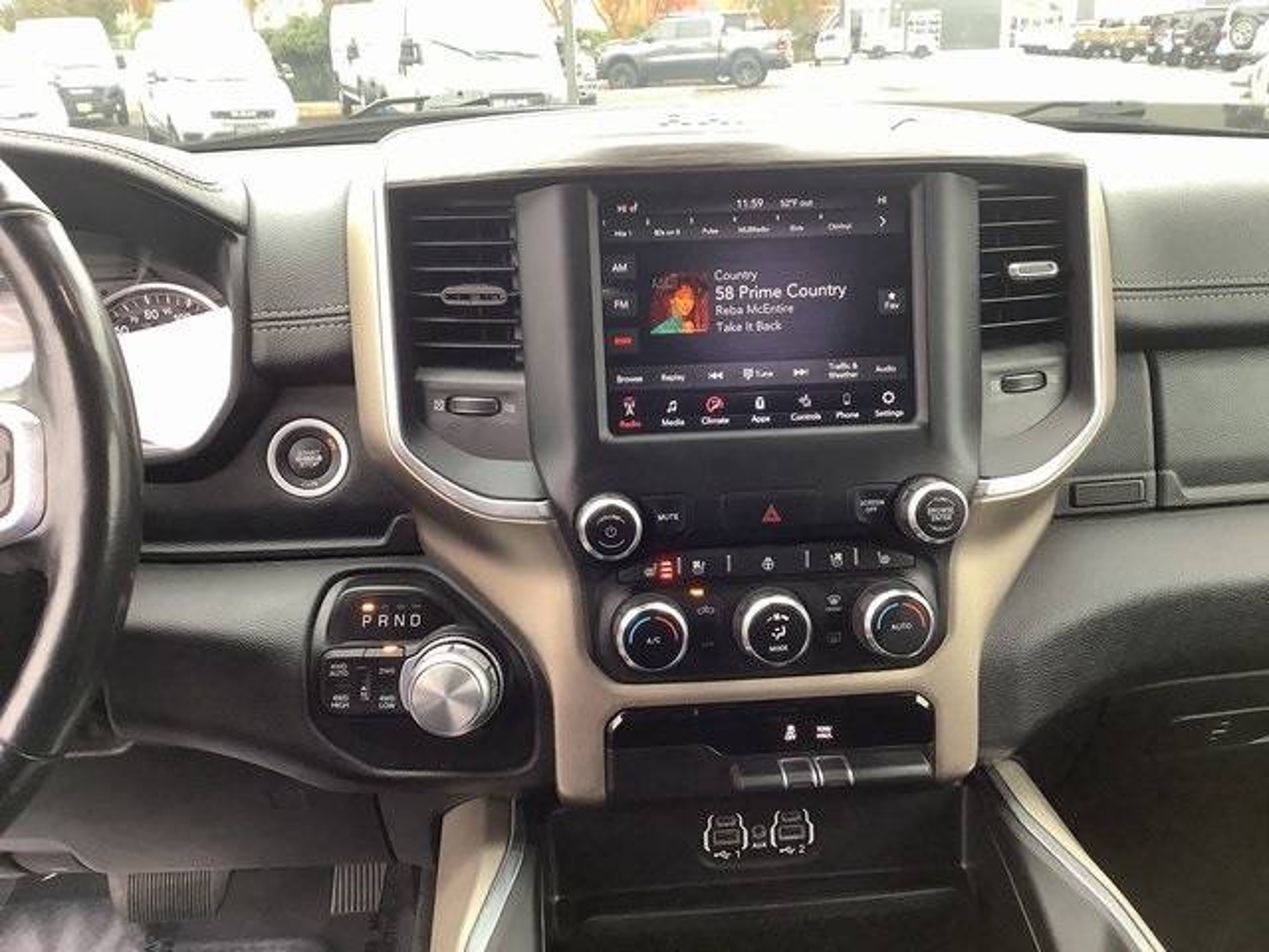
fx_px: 1136
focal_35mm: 31
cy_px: 476
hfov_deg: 58.4
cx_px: 634
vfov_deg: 45.4
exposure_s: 1/60
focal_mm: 3.3
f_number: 2.4
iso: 100
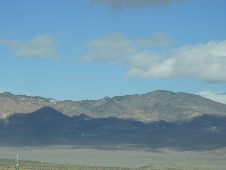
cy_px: 85
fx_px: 979
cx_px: 113
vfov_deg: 9.9
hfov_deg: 13.2
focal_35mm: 150
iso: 100
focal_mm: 26.9
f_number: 5.2
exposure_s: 1/800
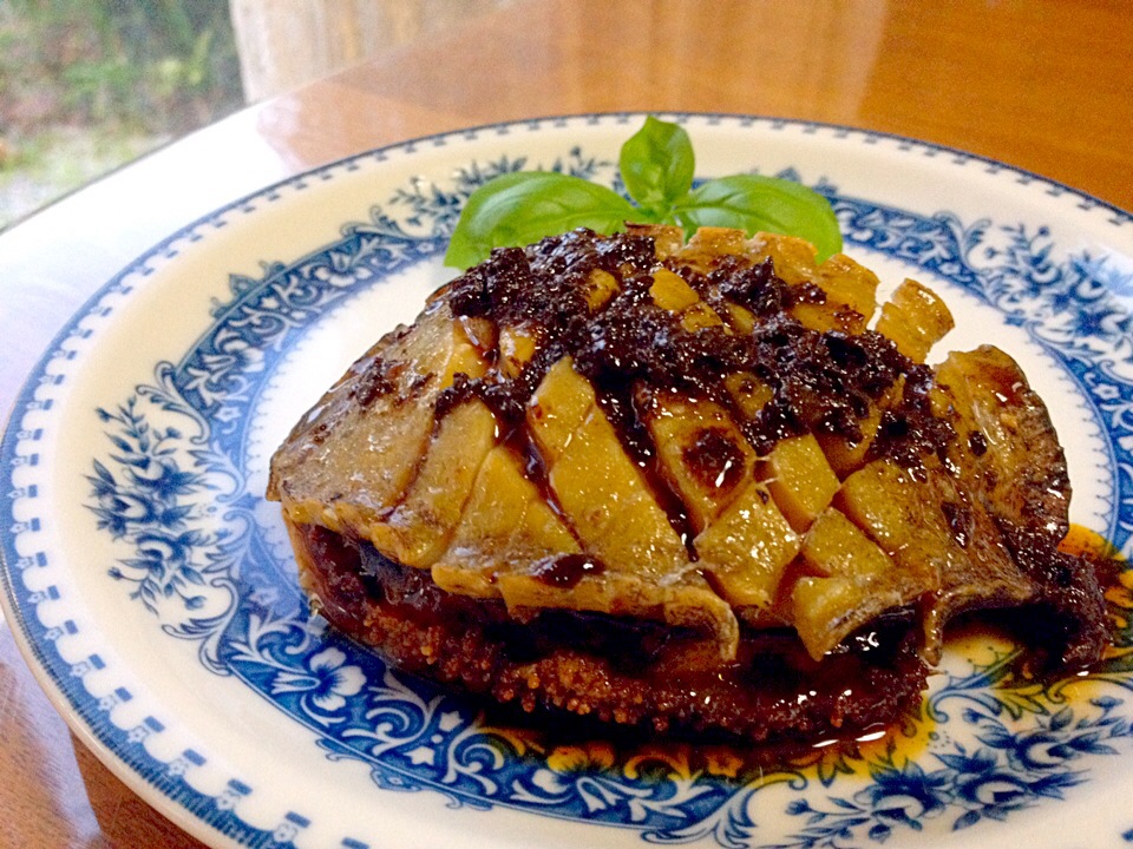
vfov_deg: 40.7
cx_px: 566
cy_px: 424
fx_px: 1146
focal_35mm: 35
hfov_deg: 52.6
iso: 320
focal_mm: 4.28
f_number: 2.4
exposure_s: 1/20
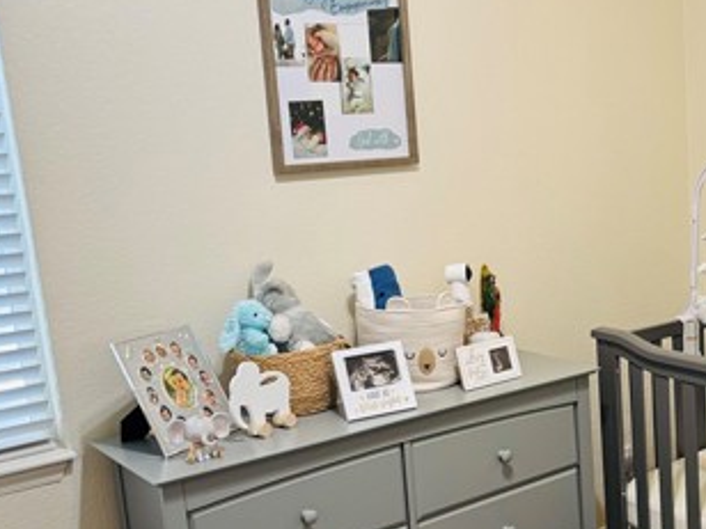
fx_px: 1101
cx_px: 591
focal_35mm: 54
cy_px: 337
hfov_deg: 34.2
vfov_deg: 26.9
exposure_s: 1/60
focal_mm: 5.96
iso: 160
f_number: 1.6
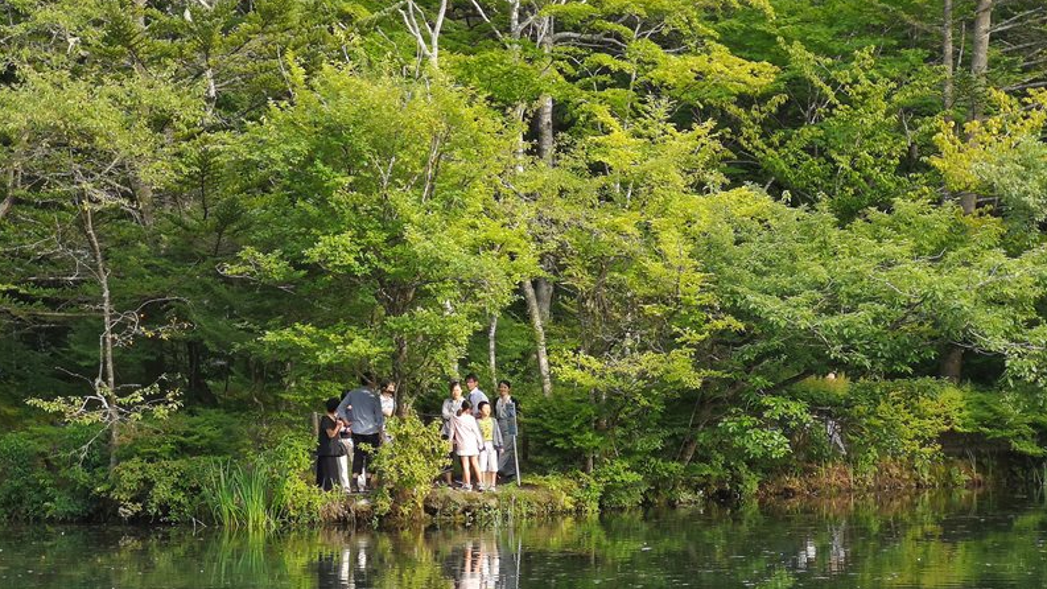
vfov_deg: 12.1
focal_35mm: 100
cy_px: 314
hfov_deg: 21.4
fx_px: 2776
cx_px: 522
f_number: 2.4
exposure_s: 1/146
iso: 50
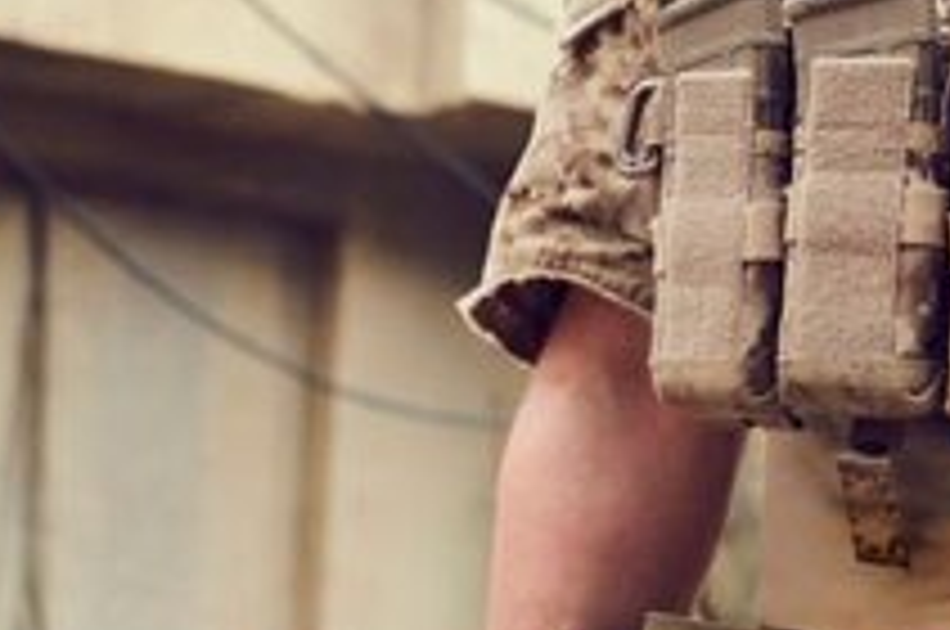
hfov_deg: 10.8
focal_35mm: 190
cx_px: 657
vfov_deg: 7.2
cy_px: -47
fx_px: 5006
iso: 640
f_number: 5.6
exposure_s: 1/800
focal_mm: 50
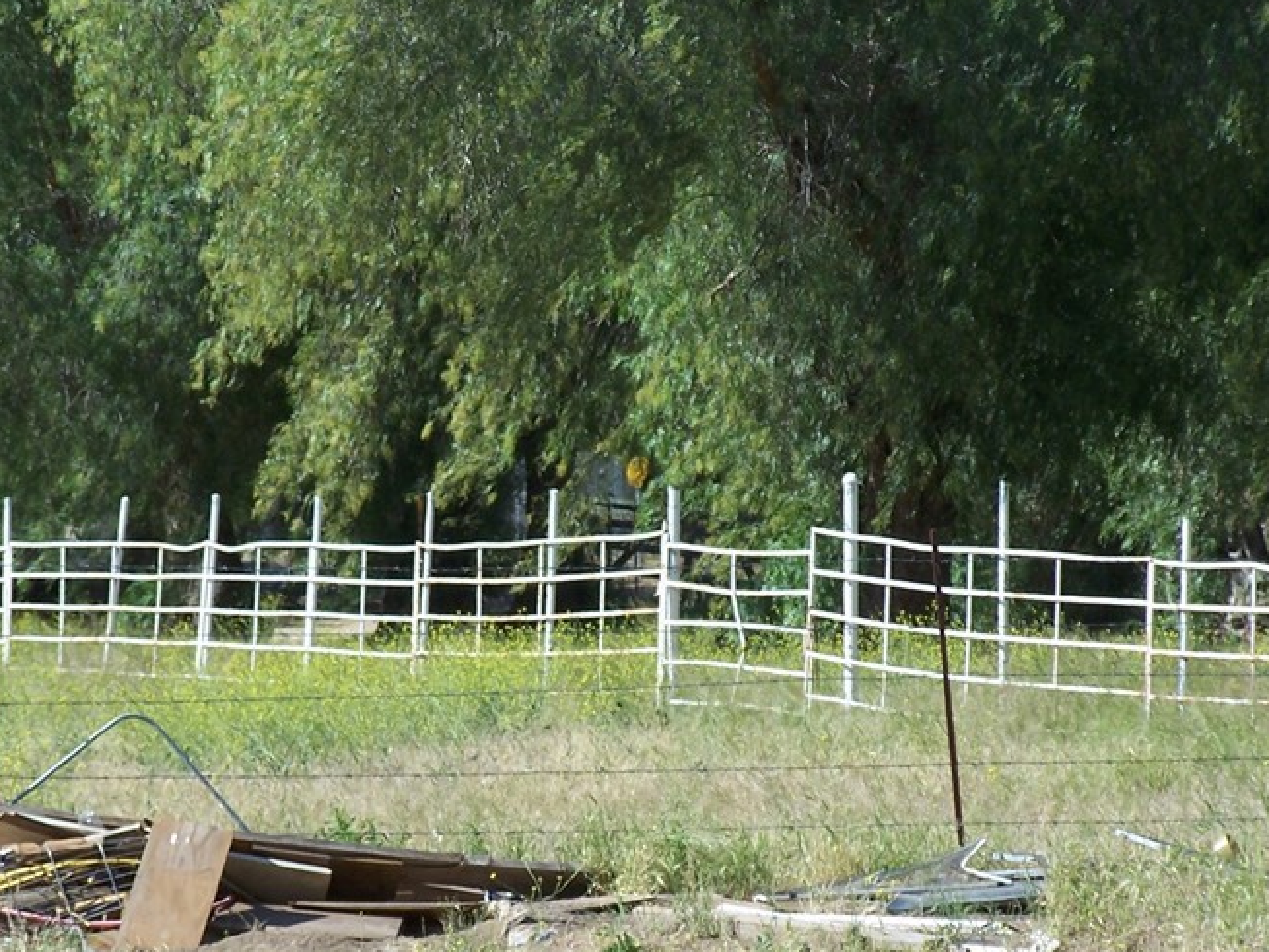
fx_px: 9717
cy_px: 643
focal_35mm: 265
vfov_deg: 5.6
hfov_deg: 7.5
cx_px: 571
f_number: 3.2
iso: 80
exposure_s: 1/1000
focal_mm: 28
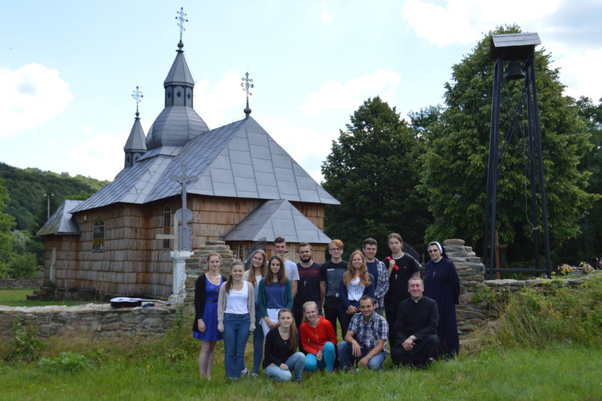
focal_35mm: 42
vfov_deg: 31.8
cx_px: 301
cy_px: 200
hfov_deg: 46.4
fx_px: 702
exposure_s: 1/160
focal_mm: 28
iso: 100
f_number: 6.3
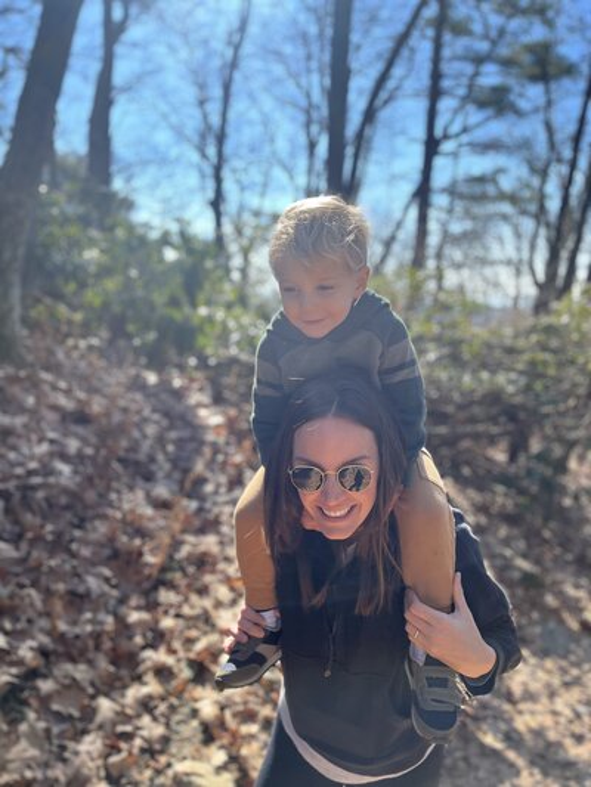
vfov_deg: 67.3
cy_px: 394
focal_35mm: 26
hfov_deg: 53.1
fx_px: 592
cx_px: 296
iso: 50
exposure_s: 1/891
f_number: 1.6
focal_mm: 5.1
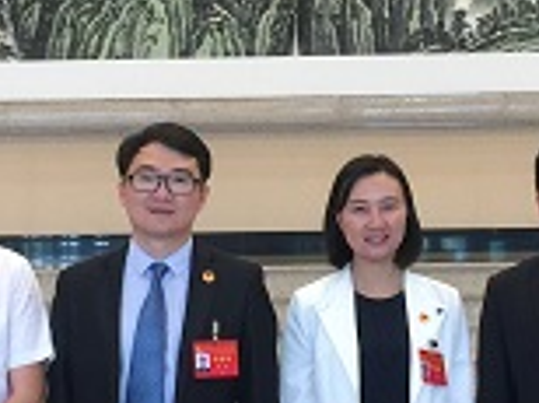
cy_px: 86
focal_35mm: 132
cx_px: 378
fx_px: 2052
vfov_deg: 11.2
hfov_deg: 14.9
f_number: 2.2
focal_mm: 4.15
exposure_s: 1/33
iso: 50
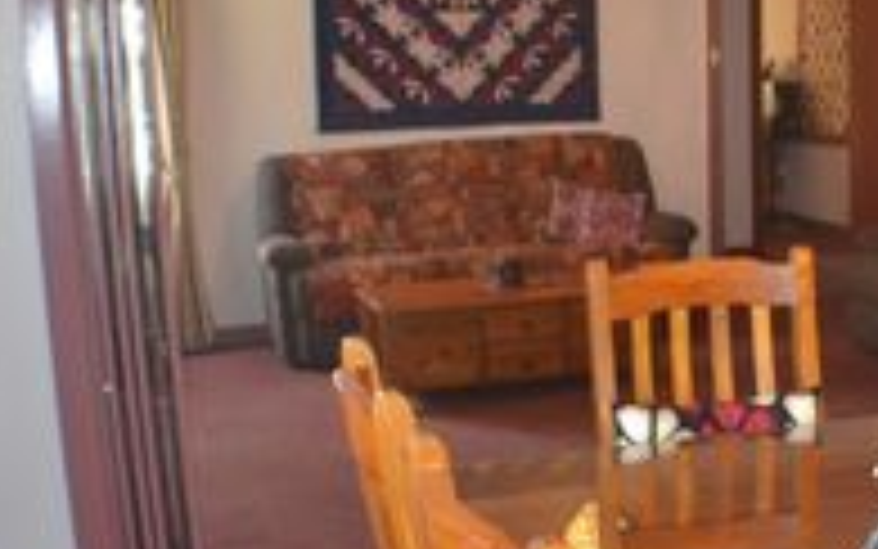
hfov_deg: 24.4
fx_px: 1939
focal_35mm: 81
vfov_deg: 16.0
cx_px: 878
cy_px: 448
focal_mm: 22
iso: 2200
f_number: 3.8
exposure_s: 1/60
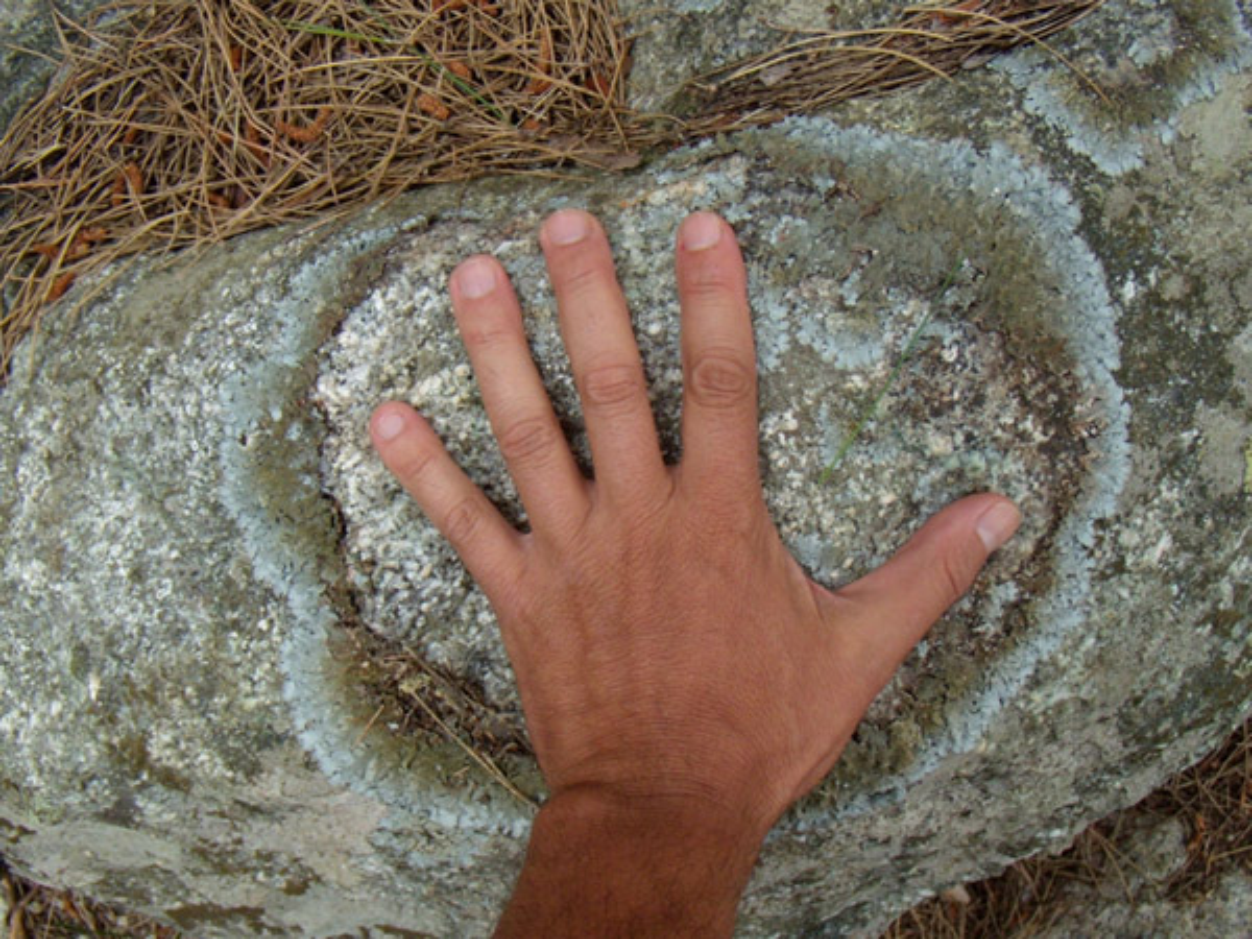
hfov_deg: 51.4
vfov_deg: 39.7
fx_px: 1302
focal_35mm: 36
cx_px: 626
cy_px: 470
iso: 250
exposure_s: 1/60
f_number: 3.6
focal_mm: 6.4
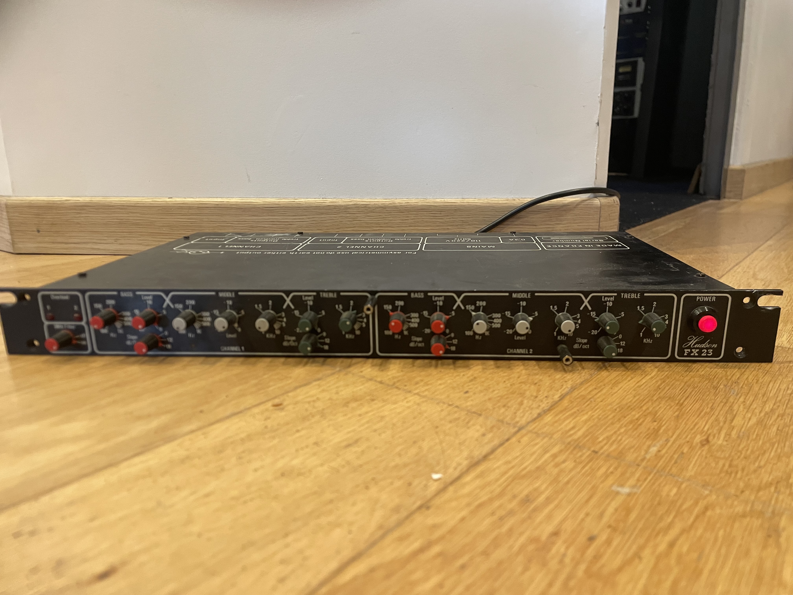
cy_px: 298
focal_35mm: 26
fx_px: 596
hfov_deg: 67.3
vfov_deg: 53.1
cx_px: 396
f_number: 1.6
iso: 200
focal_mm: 4.2
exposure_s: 1/50
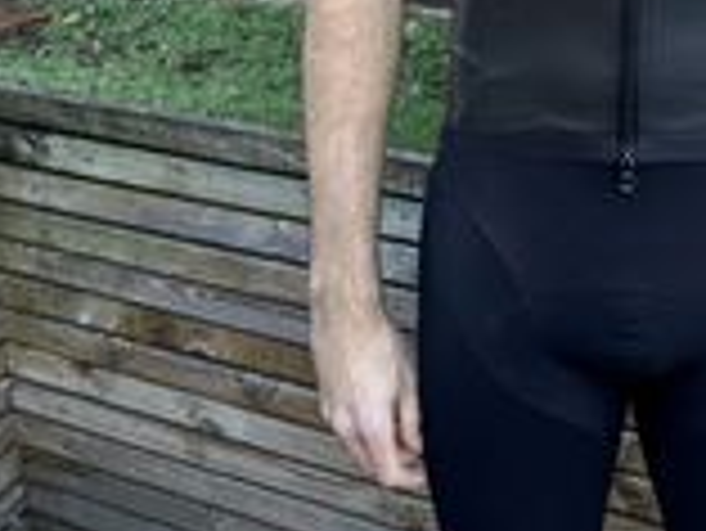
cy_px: -90
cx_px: 567
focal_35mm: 61
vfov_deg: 22.4
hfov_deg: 30.9
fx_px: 1245
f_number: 1.78
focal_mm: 6.76
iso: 125
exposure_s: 1/121
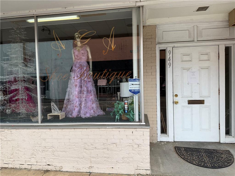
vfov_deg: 56.8
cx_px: 118
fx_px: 163
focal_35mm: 24
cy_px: 88
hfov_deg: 71.6
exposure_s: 1/1046
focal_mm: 6.76
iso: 80
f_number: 1.78
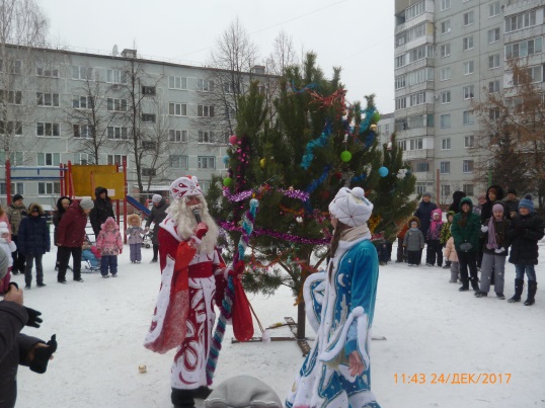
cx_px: 257
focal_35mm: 30
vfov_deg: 46.8
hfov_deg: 59.9
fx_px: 472
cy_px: 203
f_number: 3.1
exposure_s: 1/250
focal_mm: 5
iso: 100
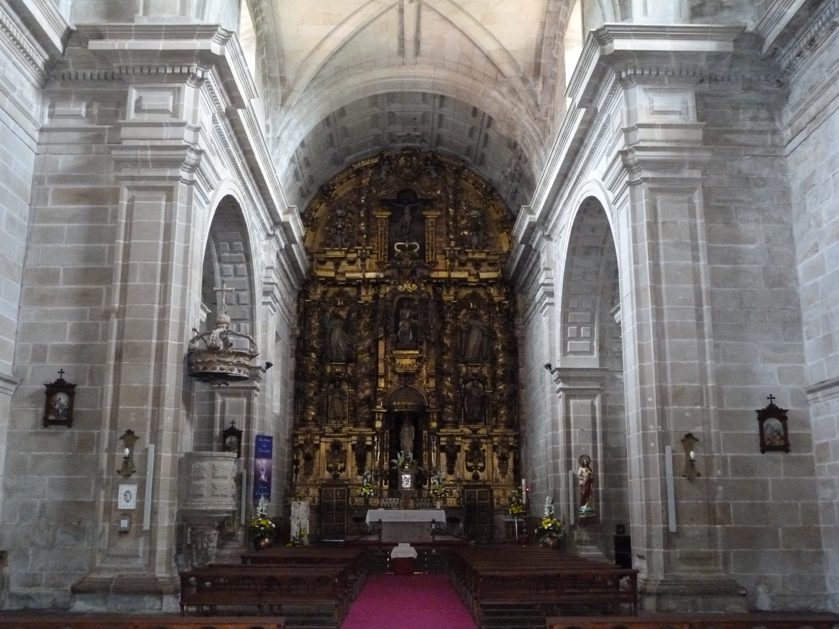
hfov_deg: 51.4
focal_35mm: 36
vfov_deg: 39.7
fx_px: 873
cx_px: 420
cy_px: 314
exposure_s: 1/15
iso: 800
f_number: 3.1
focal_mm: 6.5
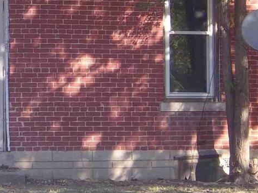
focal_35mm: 215
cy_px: -25
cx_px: -2
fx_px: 1603
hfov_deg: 9.1
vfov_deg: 6.9
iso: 80
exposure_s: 1/70
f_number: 4.9
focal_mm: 12.5
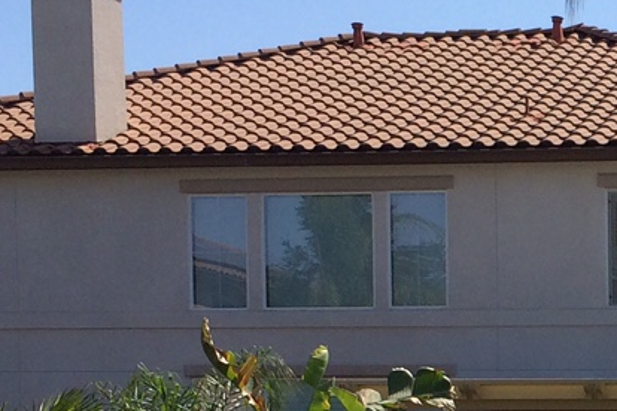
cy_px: 548
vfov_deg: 10.9
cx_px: 817
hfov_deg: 15.8
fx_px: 2108
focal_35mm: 123
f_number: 2.2
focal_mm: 4.12
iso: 40
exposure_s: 1/2415
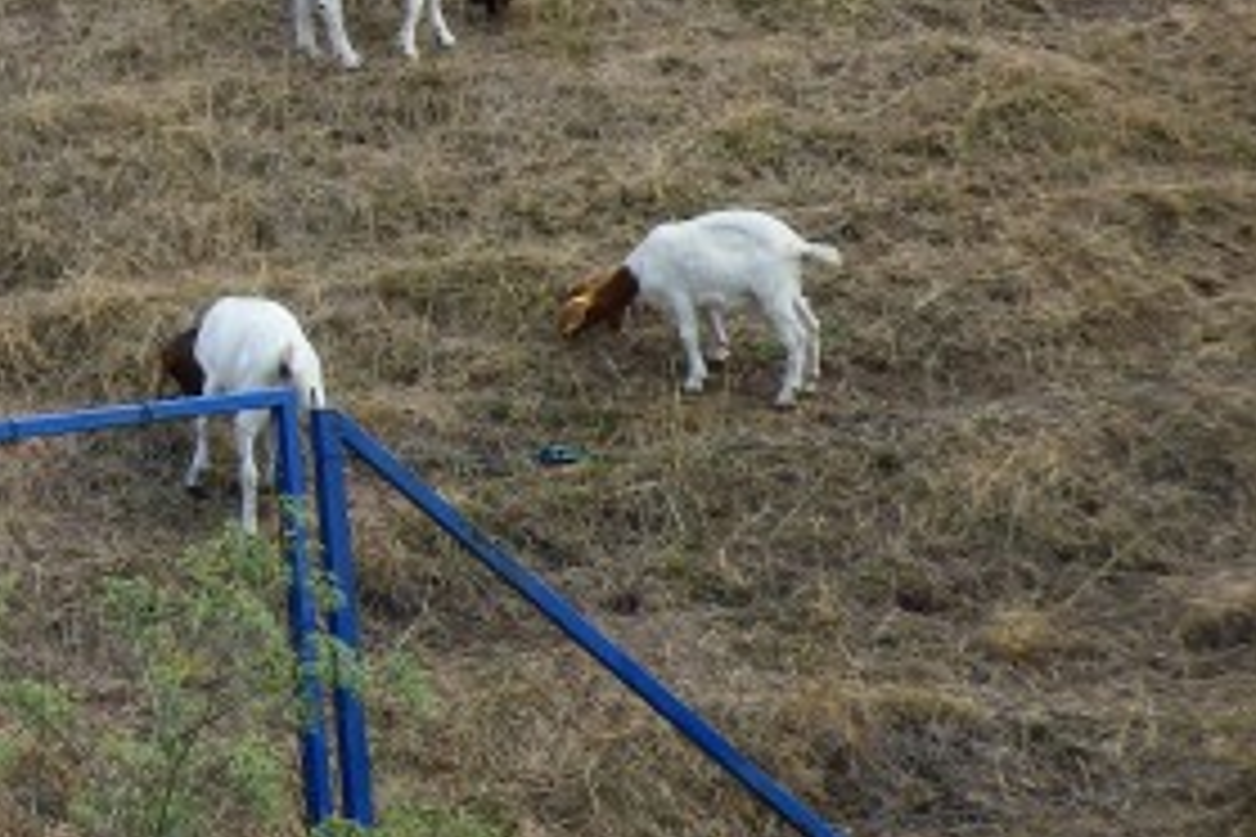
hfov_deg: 14.7
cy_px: 36
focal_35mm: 131
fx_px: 4570
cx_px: -540
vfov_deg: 10.4
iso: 80
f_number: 4.2
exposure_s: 1/250
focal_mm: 7.9
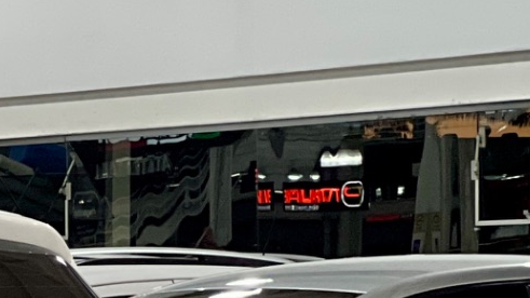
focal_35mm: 328
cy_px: 632
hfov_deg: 6.4
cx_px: -446
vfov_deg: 3.7
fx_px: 4609
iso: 320
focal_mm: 9
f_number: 2.8
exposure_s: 1/40
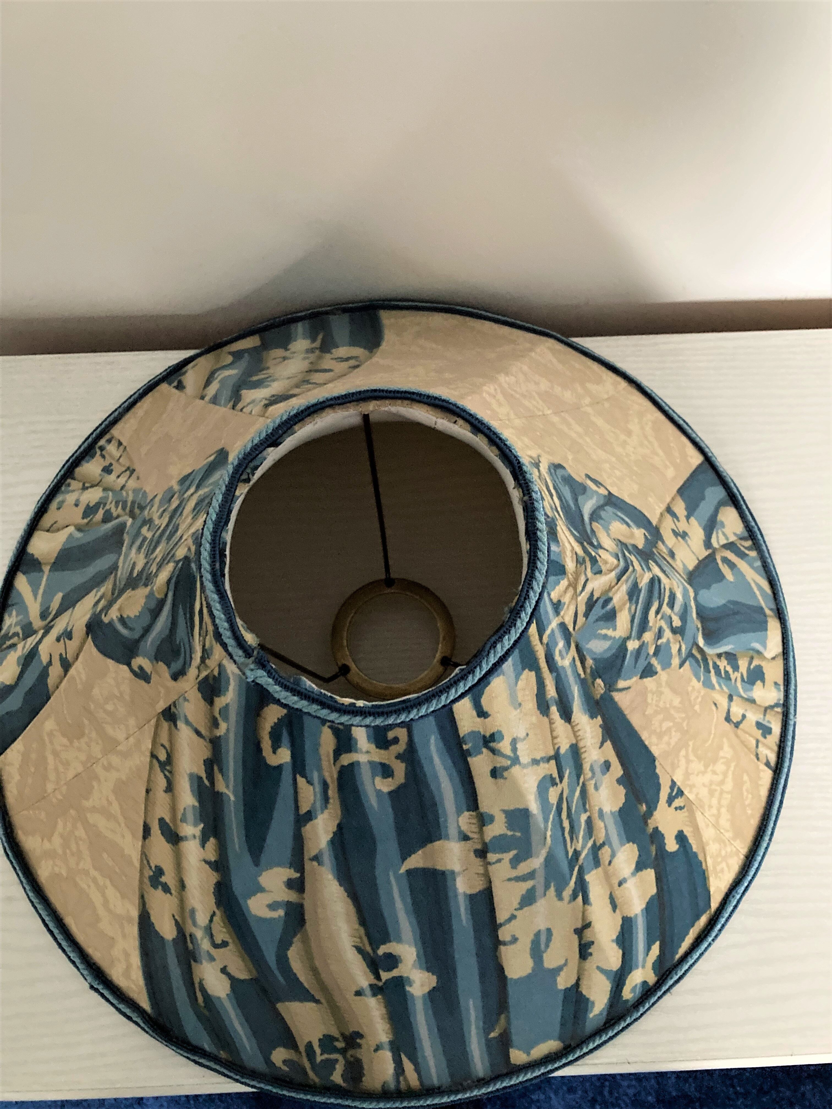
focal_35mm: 28
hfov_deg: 49.7
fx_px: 897
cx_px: 416
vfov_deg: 63.4
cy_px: 554
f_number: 1.8
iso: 640
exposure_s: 1/27
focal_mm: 3.99
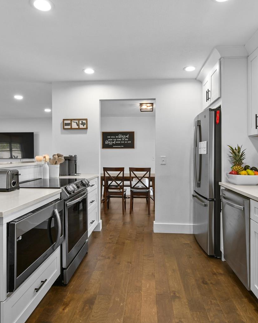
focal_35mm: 22
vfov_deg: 75.0
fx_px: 210
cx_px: 129
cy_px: 160
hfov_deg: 63.1
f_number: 7.1
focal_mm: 10
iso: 100
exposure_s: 1/4
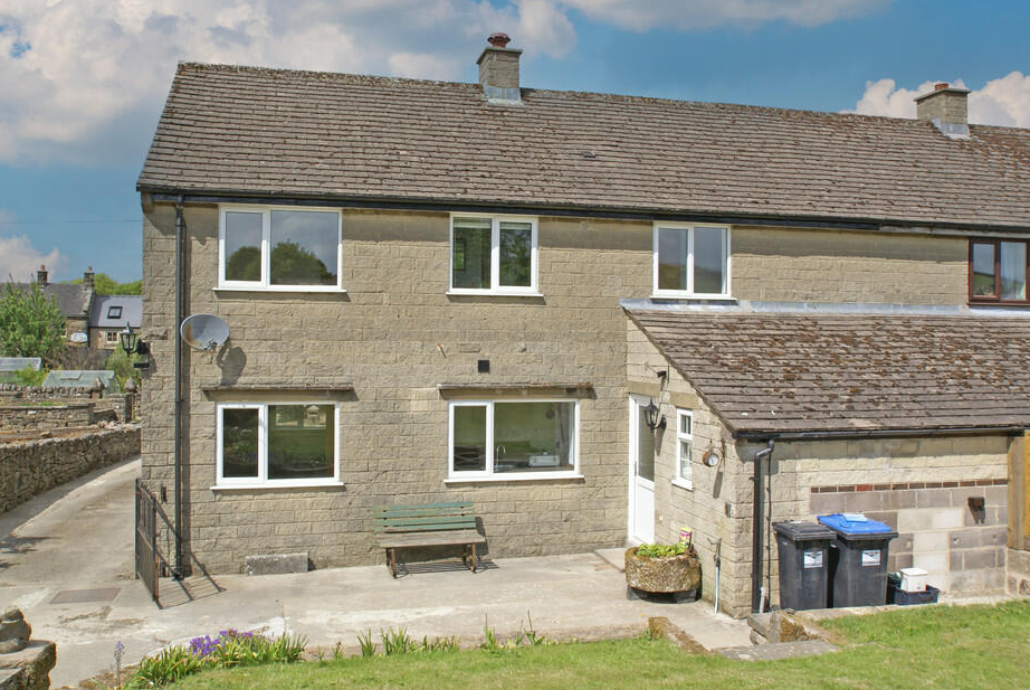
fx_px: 859
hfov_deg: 61.9
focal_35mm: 30
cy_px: 337
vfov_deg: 43.7
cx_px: 507
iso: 100
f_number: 11
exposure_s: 1/160
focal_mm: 18
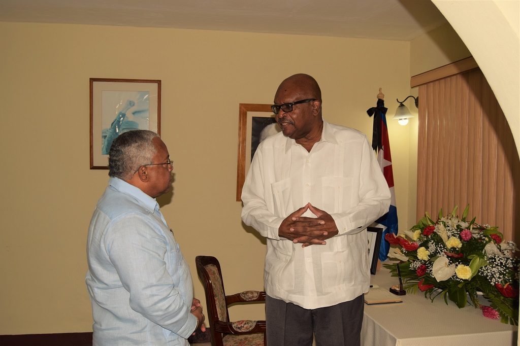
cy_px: 173
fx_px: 498
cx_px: 260
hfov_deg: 55.1
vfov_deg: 38.3
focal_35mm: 34
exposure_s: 1/160
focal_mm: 23
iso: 200
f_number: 5.6
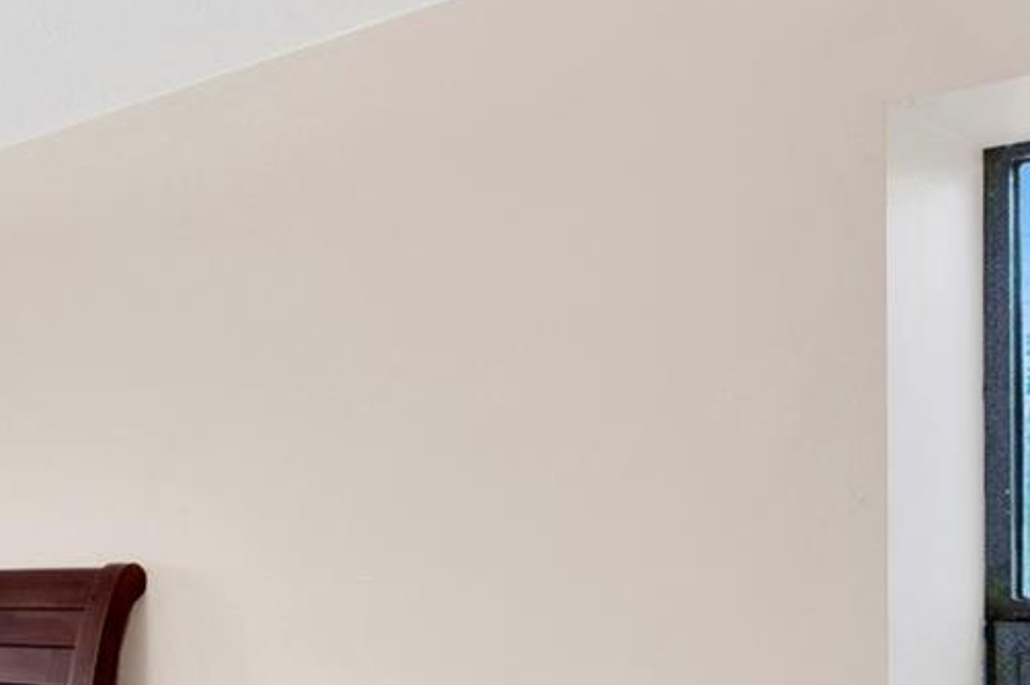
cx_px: -267
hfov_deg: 32.0
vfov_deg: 27.1
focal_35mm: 49
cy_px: 508
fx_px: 1401
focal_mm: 8
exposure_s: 1.3
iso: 100
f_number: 8
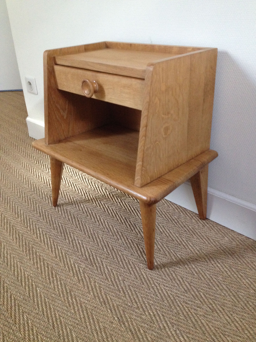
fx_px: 345
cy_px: 171
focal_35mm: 35
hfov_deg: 40.7
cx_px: 128
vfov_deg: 52.6
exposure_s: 1/20
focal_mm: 4.28
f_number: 2.4
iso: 320
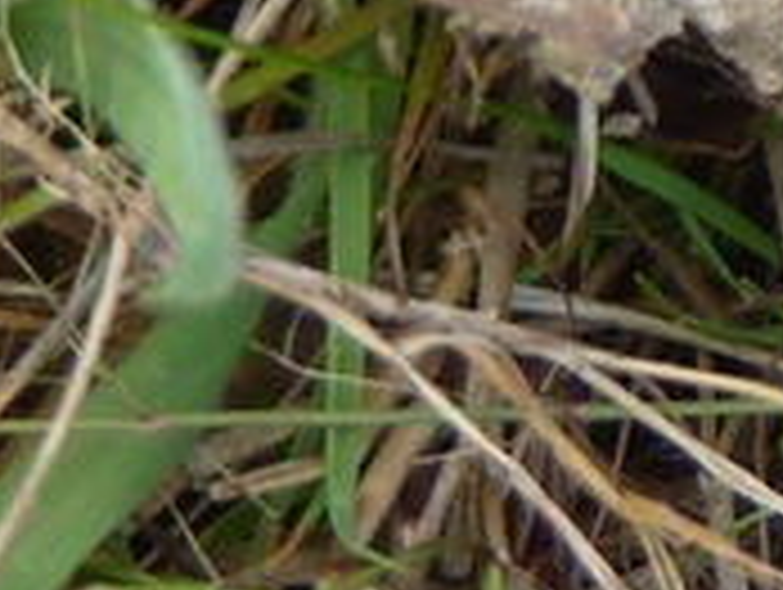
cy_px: -1085
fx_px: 13976
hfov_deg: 3.2
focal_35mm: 617
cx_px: 1346
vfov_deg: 2.4
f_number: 3.6
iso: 80
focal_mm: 18.7
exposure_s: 1/50
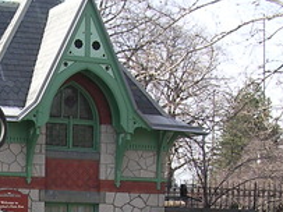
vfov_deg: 12.1
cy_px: 257
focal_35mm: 120
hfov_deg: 15.7
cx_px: -75
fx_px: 980
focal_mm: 5.8
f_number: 2.8
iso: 100
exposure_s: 1/371
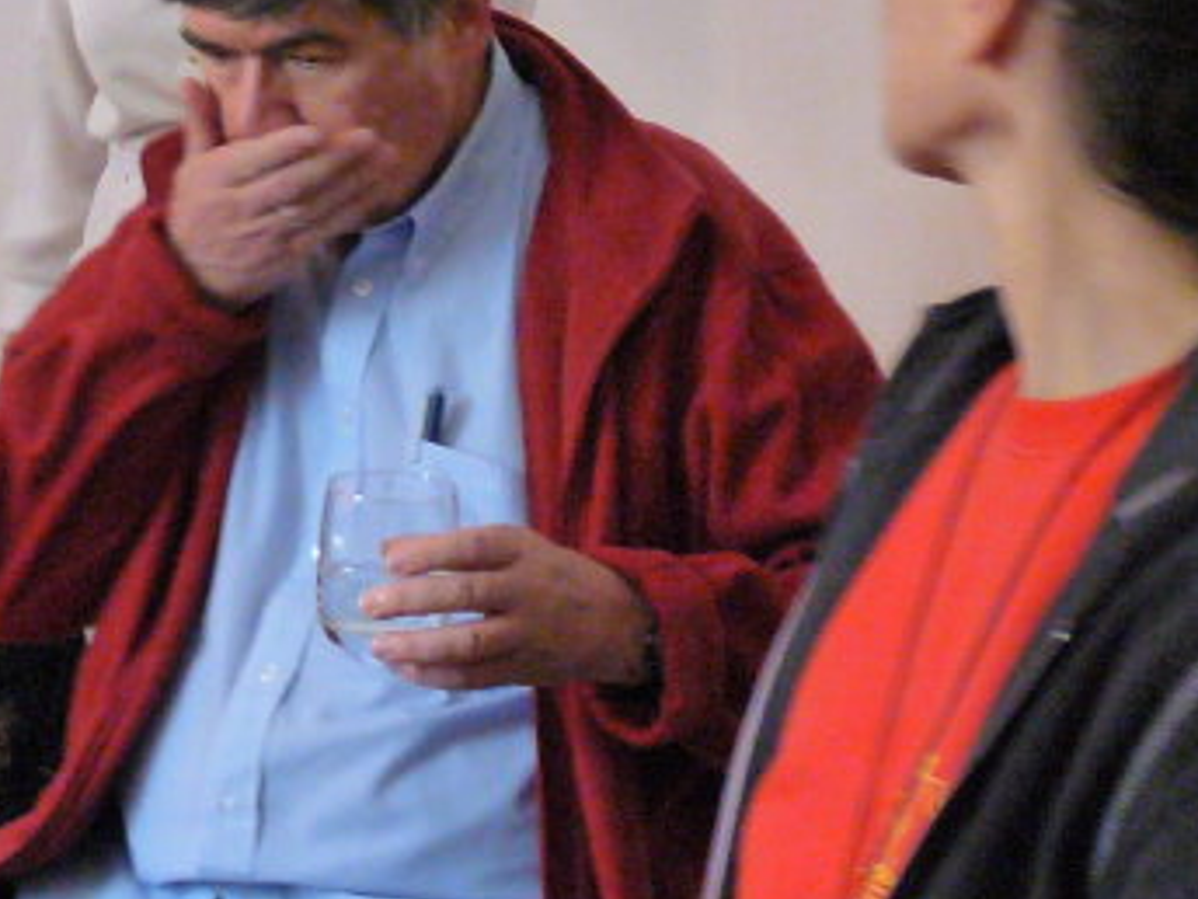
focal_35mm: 95
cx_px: 261
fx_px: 3288
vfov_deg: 15.4
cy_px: 77
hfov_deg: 20.4
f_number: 2.8
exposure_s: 1/13
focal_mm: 5.1
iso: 800
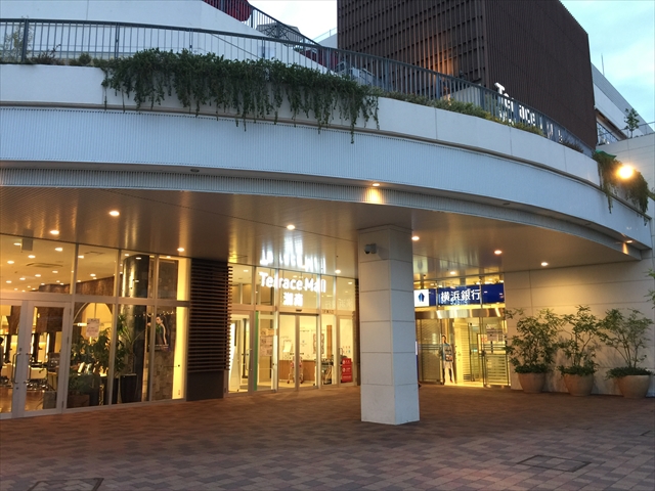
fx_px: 549
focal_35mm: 29
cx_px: 328
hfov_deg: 61.7
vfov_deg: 48.2
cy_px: 246
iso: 32
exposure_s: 1/15
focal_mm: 4.15
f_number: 2.2
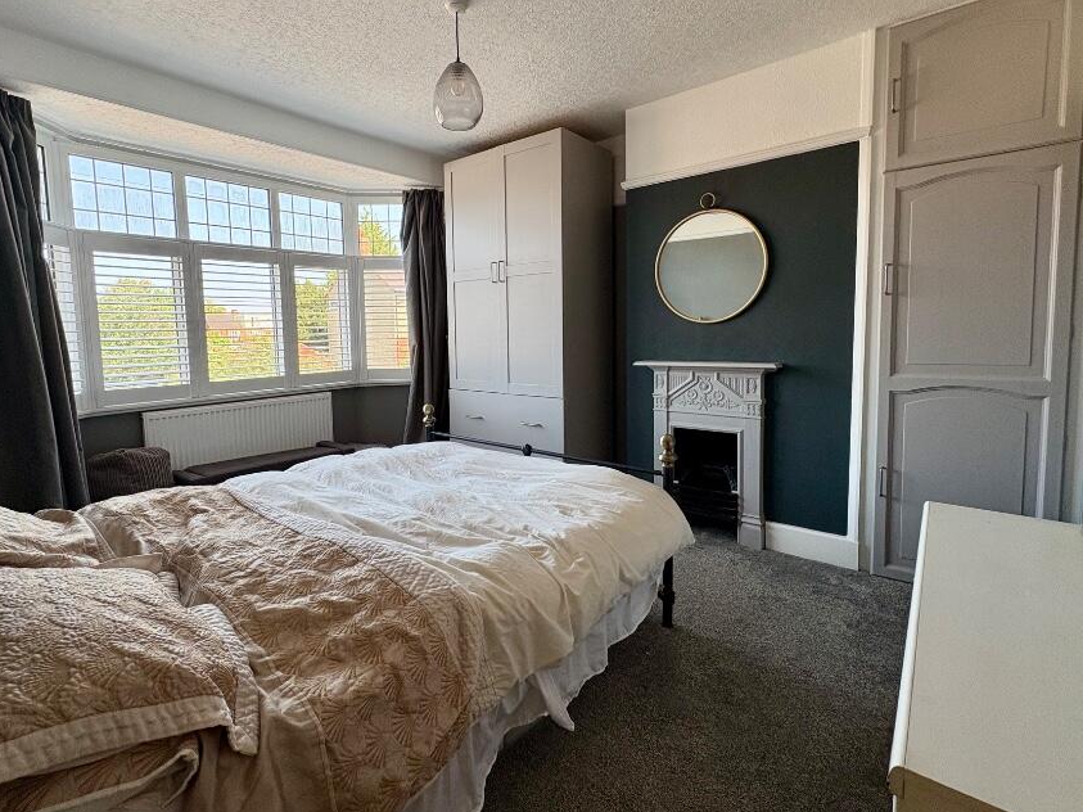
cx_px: 507
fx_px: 532
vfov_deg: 74.5
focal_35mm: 17
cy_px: 367
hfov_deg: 90.9
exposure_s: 1/99
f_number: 2.2
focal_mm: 2.22
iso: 100
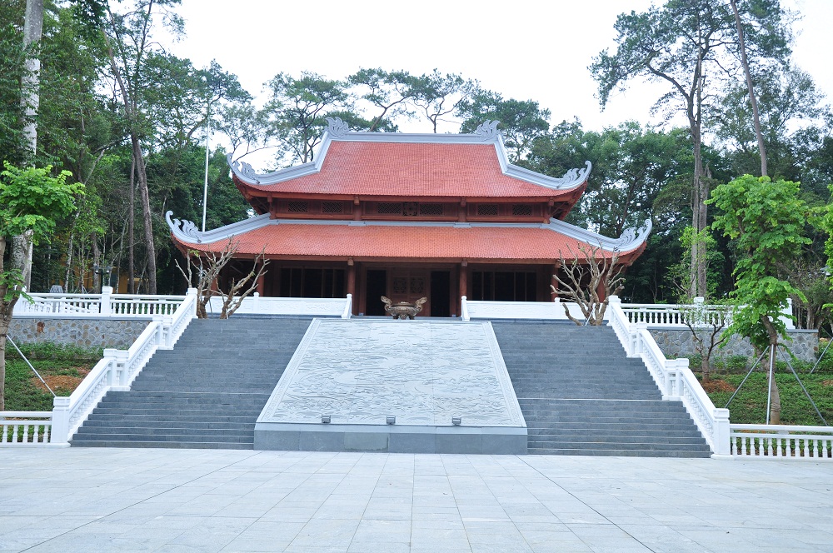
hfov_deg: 51.3
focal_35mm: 38
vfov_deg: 35.4
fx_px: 867
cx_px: 416
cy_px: 276
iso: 200
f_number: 8
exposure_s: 1/200
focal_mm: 25
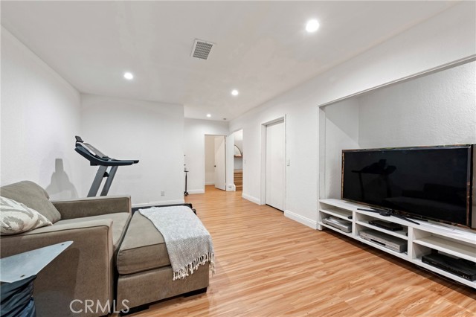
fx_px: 185
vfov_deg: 81.1
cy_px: 158
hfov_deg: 104.3
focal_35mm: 14
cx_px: 238
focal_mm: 14
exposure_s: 1
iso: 200
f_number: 9.5
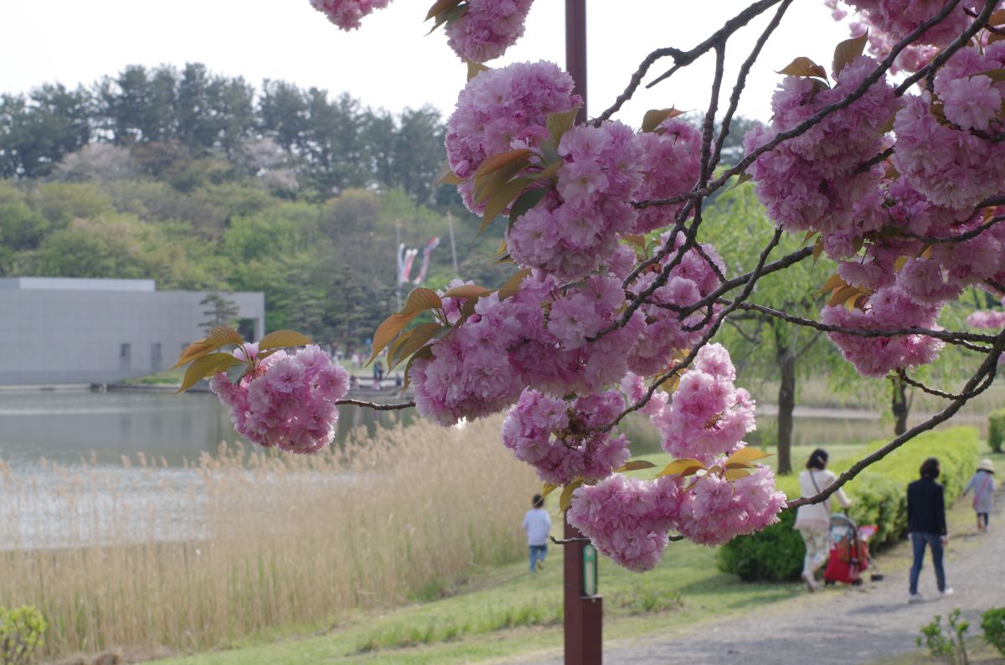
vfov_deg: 18.1
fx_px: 2089
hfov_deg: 27.1
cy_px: 332
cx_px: 502
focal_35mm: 75
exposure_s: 1/90
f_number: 11
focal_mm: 50
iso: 280
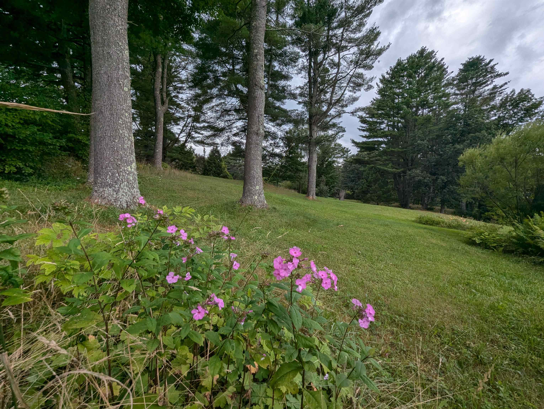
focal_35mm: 13
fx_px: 205
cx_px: 272
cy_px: 204
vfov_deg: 90.1
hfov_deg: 106.1
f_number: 2.2
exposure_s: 1/1272
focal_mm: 1.95
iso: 42
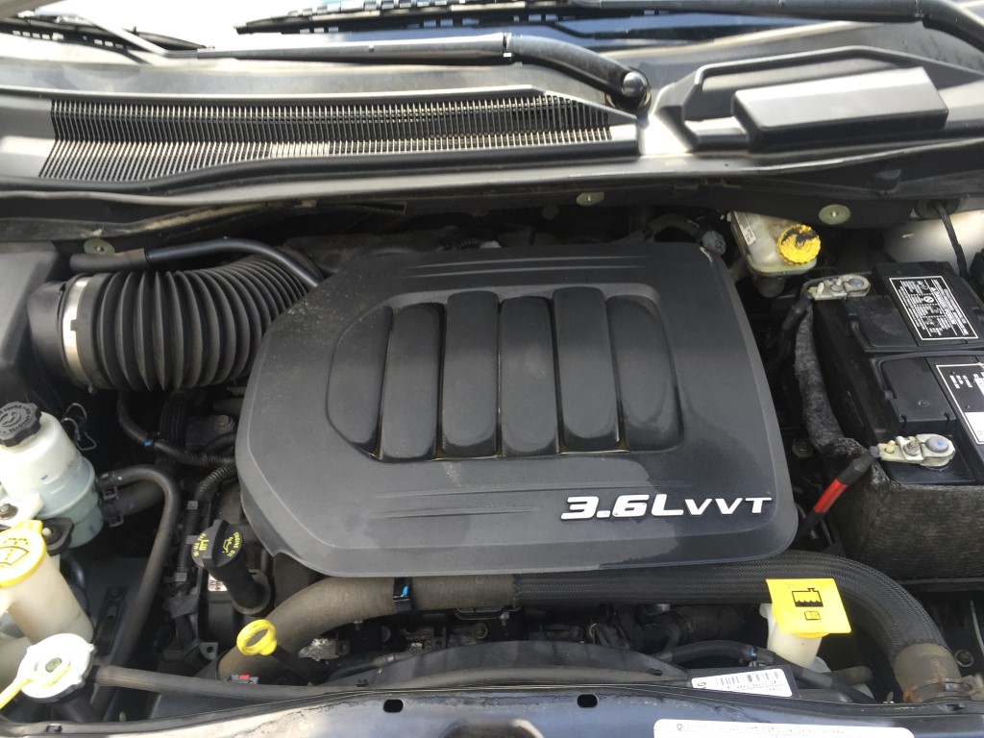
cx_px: 492
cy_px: 369
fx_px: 824
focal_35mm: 29
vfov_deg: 48.2
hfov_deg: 61.7
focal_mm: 4.15
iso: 40
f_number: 2.2
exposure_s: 1/120
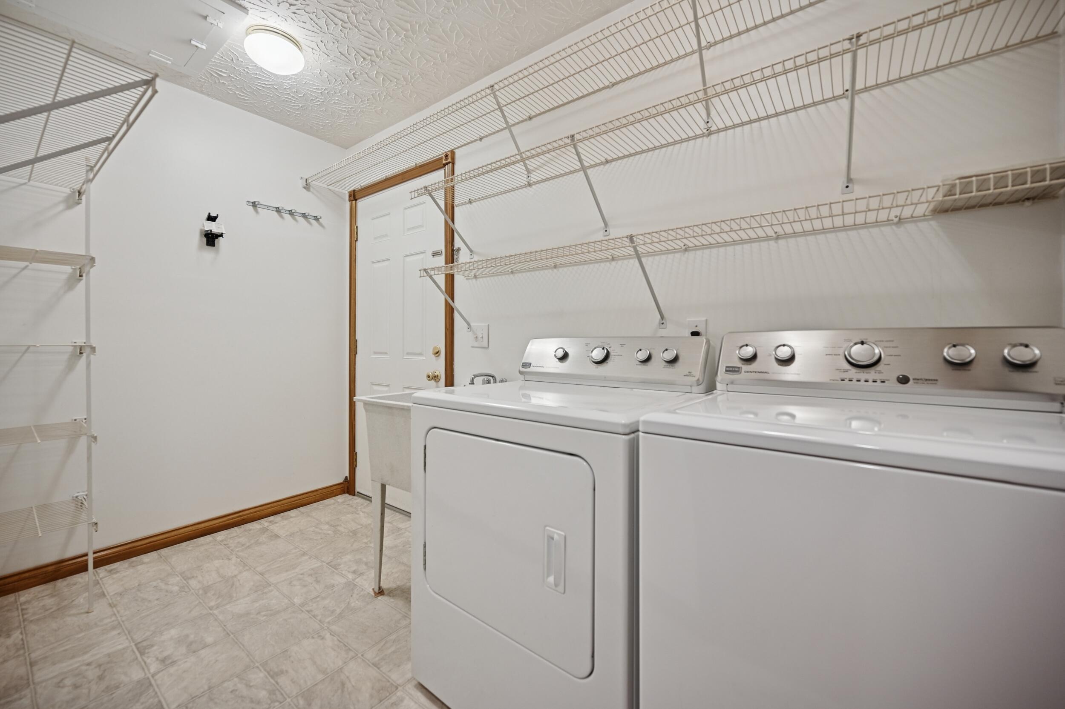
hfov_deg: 104.3
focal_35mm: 14
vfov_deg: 81.2
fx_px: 414
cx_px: 532
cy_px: 354
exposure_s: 1/60
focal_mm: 14
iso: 400
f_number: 4
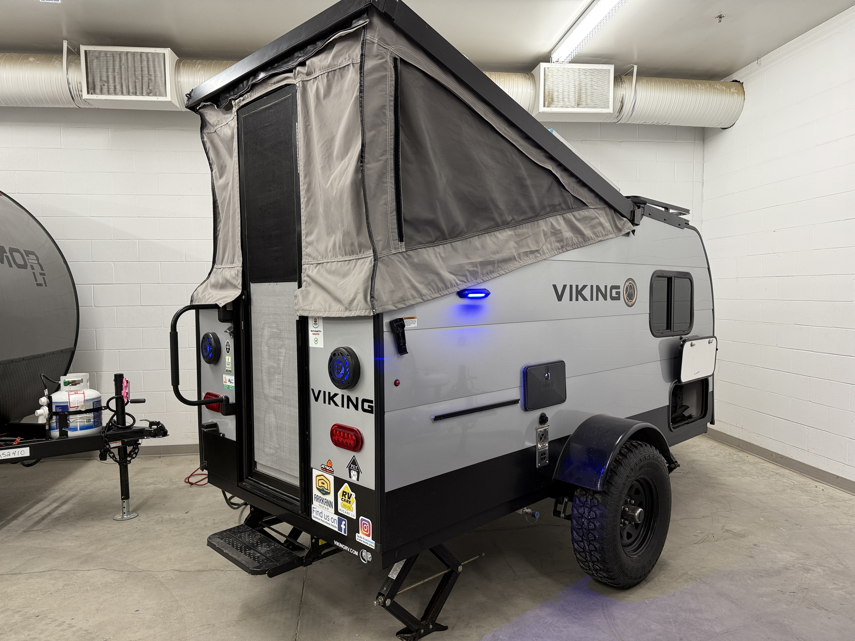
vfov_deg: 56.8
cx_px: 428
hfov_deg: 71.6
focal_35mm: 24
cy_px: 320
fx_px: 593
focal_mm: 6.76
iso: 125
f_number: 1.78
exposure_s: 1/60
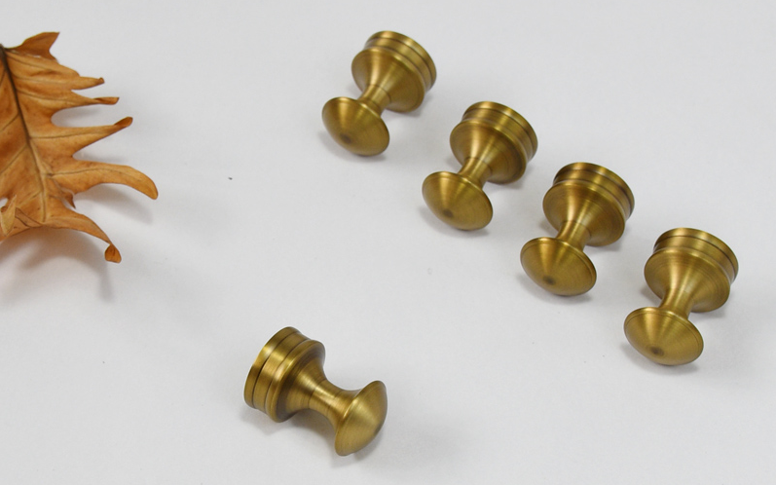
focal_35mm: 44
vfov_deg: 29.2
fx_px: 930
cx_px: 388
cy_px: 247
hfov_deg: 45.3
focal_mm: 29
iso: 320
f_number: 8
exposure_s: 1/60
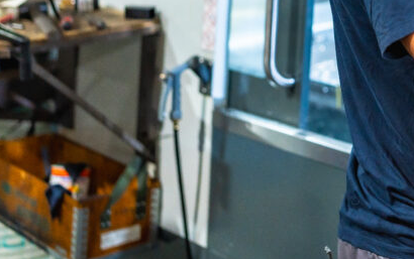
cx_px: 464
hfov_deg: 21.9
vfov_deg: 14.2
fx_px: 1005
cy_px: -62
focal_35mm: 89
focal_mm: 35
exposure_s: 1/400
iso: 800
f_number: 2
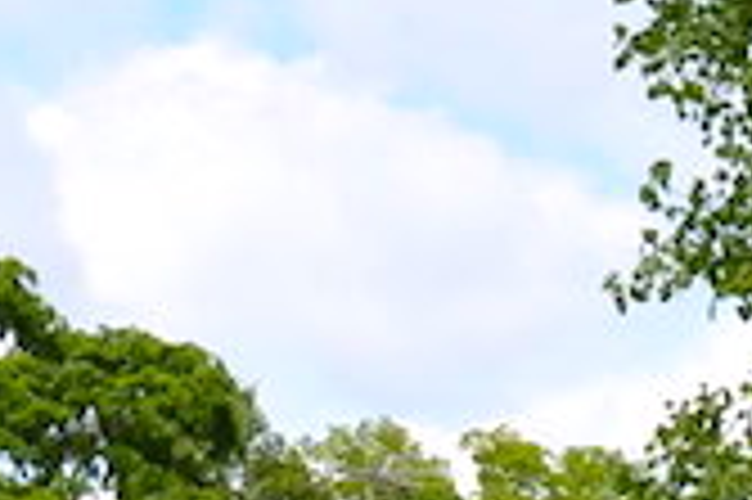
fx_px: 5280
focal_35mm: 253
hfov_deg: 7.7
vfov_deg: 5.4
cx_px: 1612
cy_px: 662
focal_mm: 22
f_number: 8
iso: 100
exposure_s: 1/250
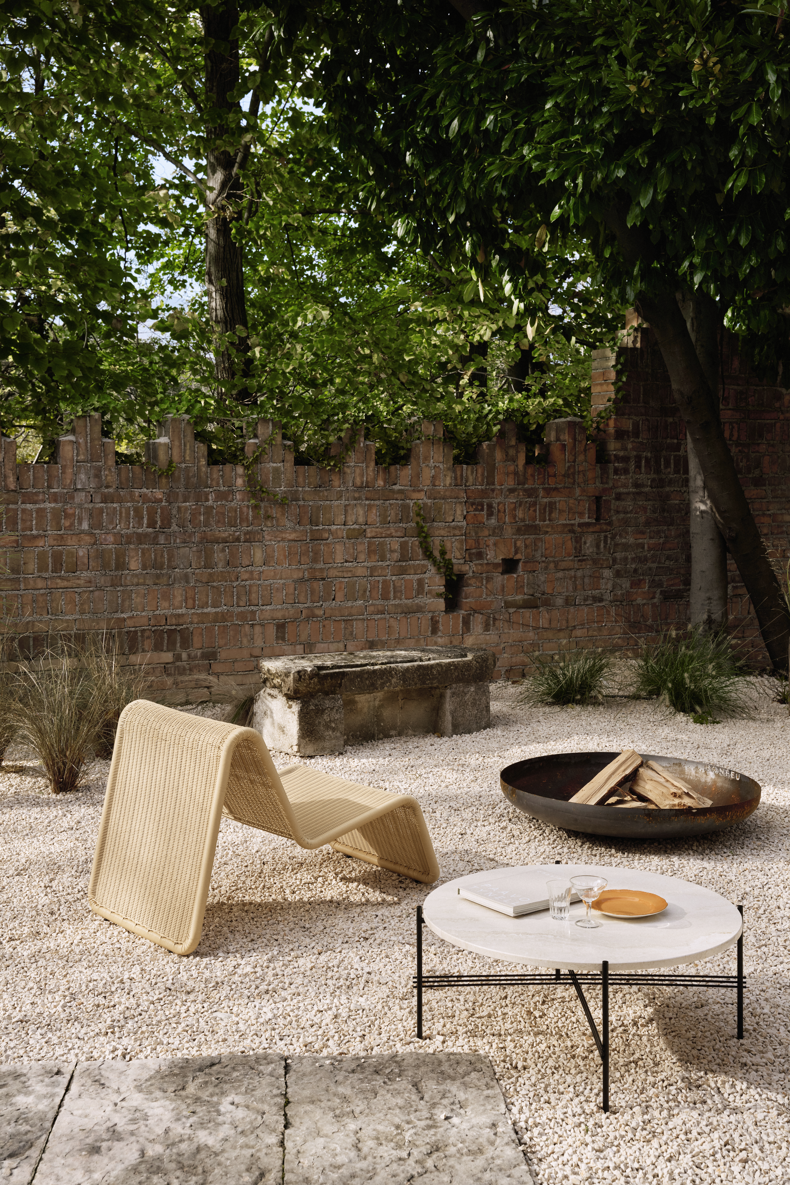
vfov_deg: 45.2
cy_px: 592
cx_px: 395
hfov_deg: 31.1
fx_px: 1422
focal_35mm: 43
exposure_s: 1/250
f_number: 9
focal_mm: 43.2
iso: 320
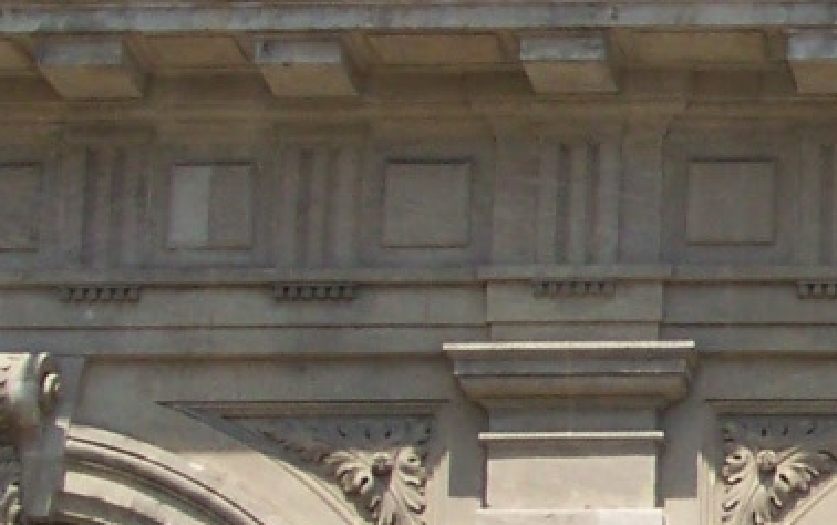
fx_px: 4977
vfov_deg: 6.0
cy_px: 410
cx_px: 1167
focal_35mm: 218
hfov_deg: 9.4
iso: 80
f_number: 5.6
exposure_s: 1/640
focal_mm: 6.3
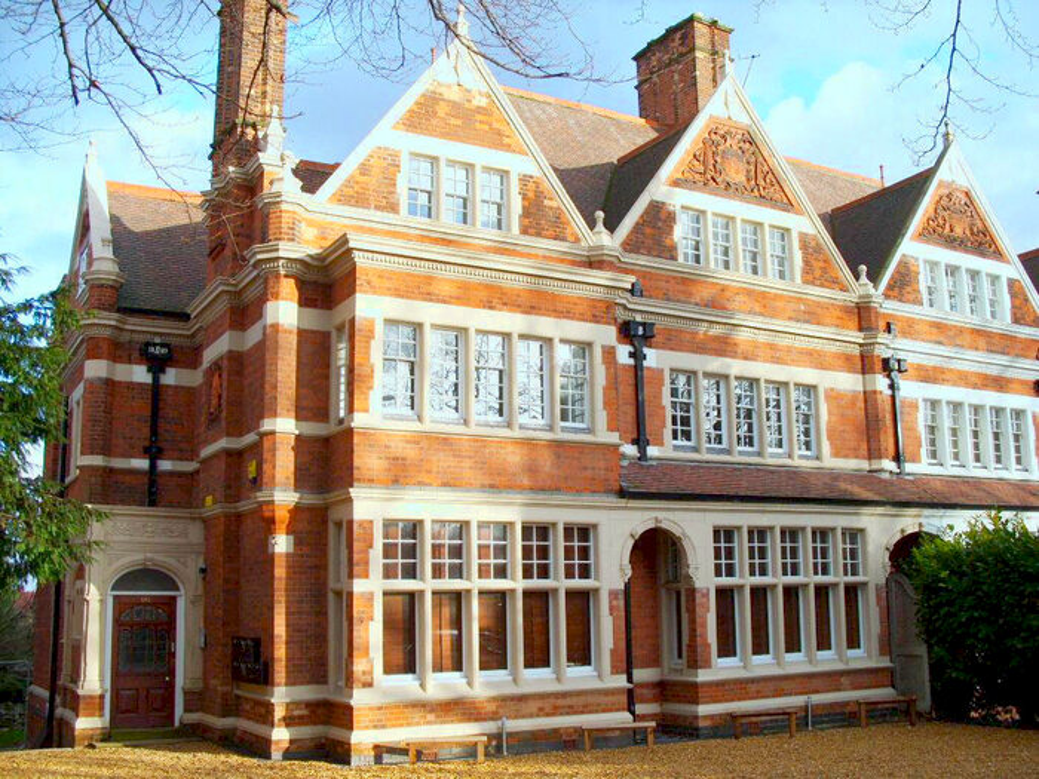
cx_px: 520
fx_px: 1141
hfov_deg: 49.0
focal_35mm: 38
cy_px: 390
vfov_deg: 37.7
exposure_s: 1/272
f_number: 4
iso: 50
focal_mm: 7.8
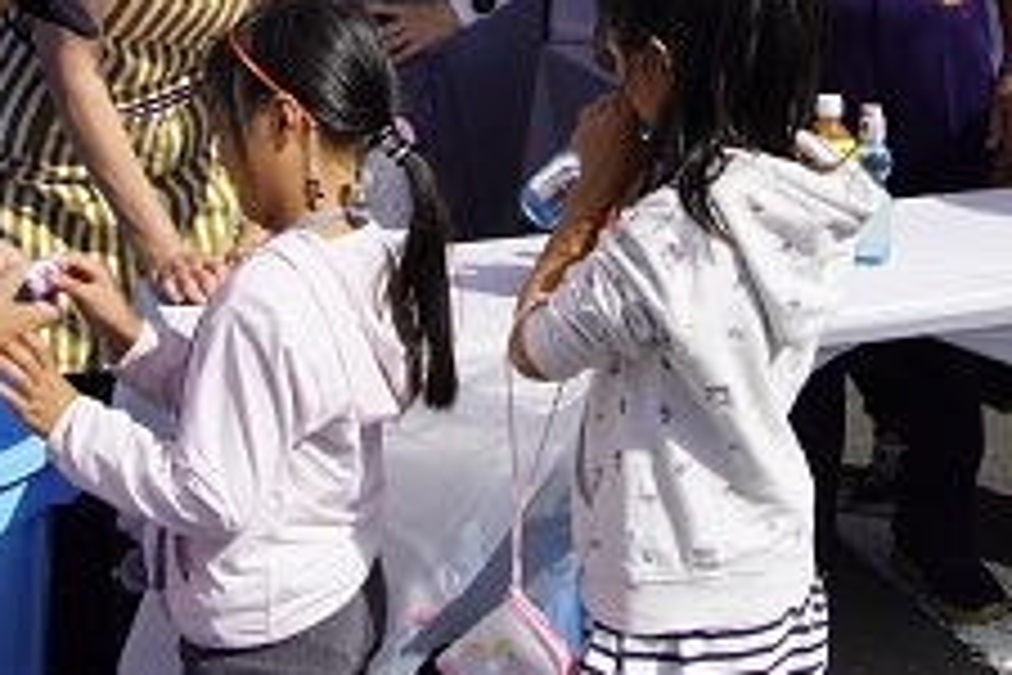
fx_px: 2249
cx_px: 639
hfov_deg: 25.3
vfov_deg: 16.5
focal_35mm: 80
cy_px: -90
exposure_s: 1/250
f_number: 10
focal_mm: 20
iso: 100
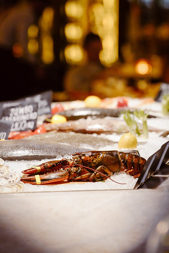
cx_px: 84
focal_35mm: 135
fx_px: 949
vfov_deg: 15.2
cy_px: 126
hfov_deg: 10.2
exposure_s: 1/160
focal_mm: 135
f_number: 3.5
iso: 16000
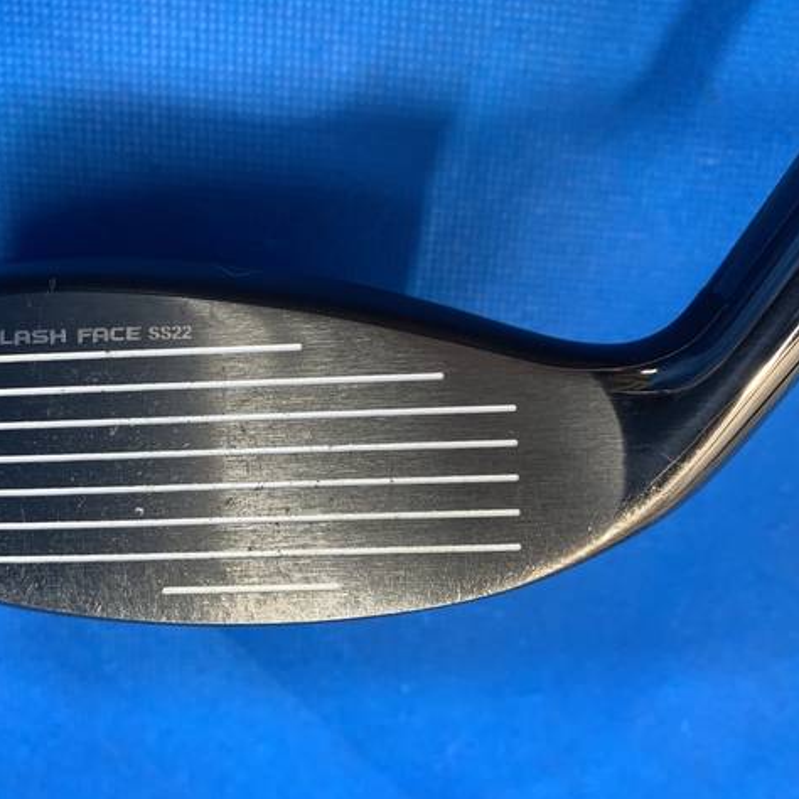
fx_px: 810
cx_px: 290
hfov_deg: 51.9
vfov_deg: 52.5
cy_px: 401
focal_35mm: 31
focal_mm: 4.25
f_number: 1.8
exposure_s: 1/60
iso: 125
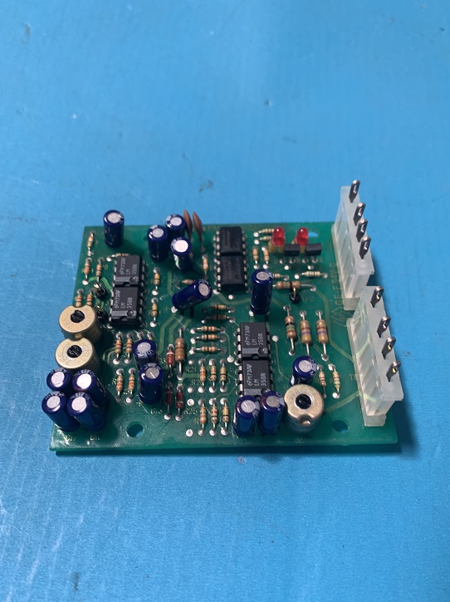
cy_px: 317
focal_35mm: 29
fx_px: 503
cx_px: 231
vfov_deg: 61.7
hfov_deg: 48.2
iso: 100
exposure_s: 1/60
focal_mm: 4.25
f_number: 1.8
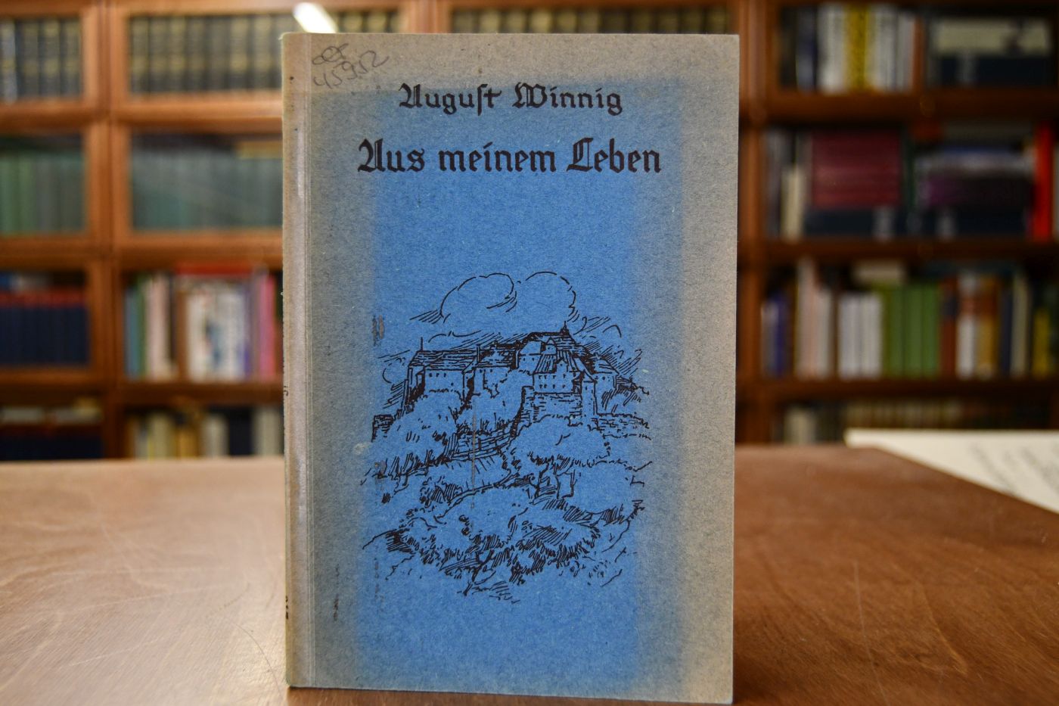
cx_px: 530
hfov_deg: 55.8
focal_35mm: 34
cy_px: 353
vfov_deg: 38.9
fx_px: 1000
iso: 1250
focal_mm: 23
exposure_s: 1/125
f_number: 3.8
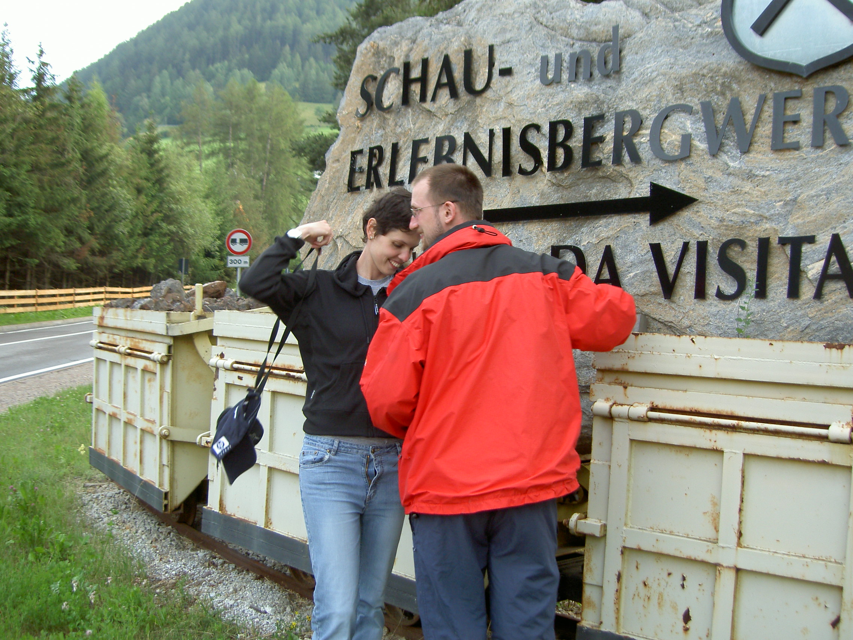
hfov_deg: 47.9
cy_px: 320
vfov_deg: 36.8
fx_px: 961
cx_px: 426
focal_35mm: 39
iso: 100
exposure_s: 1/60
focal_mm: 8
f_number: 2.8
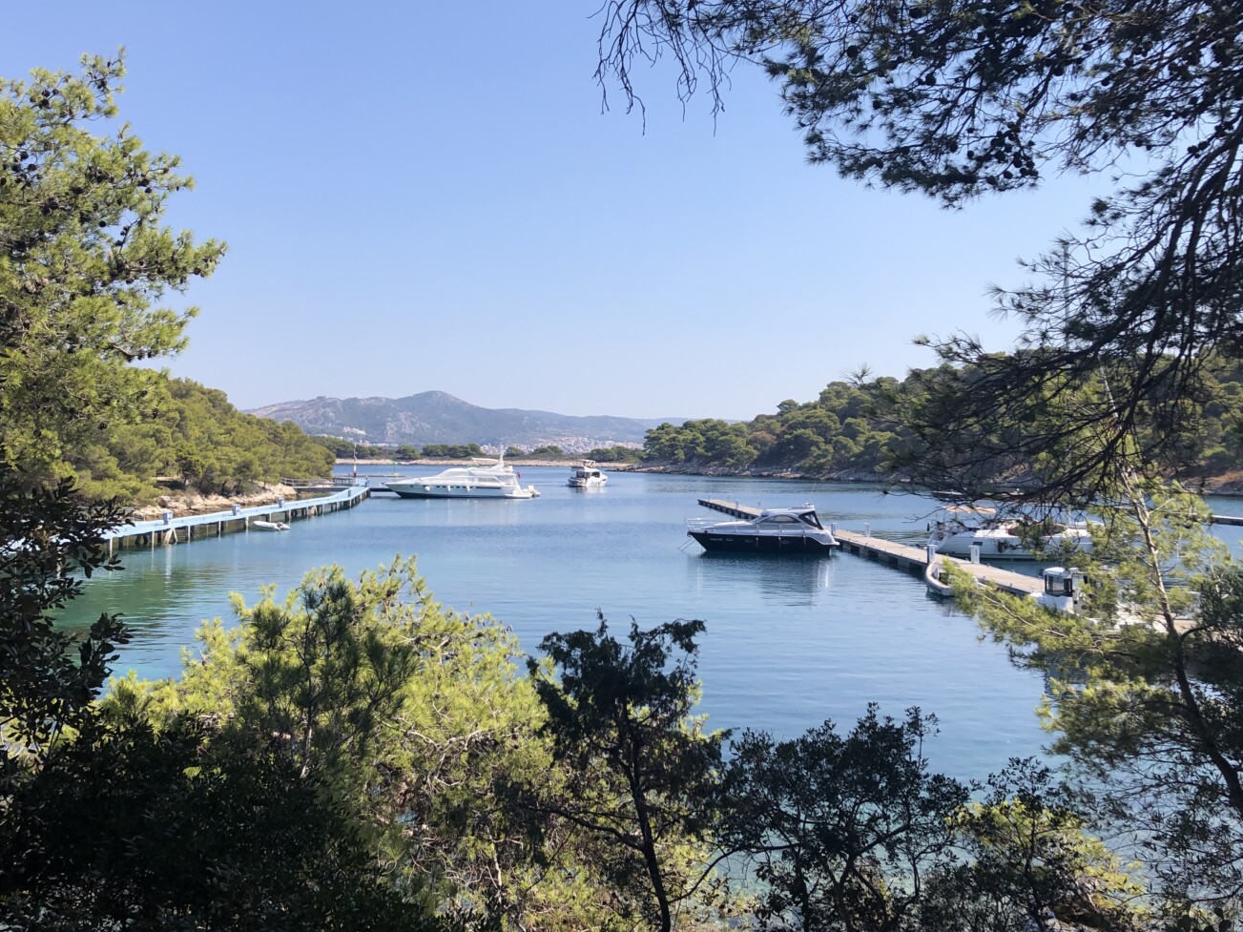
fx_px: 1185
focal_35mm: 33
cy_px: 422
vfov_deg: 42.9
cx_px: 604
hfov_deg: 55.3
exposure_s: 1/2088
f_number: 1.8
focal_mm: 3.99
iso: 20
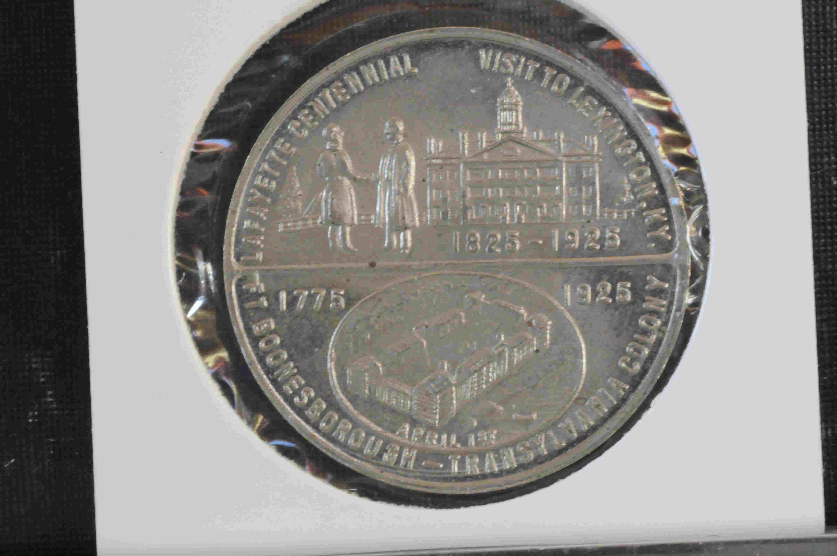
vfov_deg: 13.0
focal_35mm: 105
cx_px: 418
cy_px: 278
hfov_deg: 19.5
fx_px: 2438
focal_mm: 70
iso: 3200
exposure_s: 1/25
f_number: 22
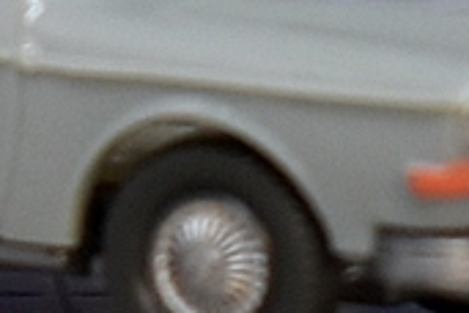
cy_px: -128
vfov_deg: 3.8
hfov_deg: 5.6
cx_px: -27
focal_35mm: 365
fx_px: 4755
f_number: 5.6
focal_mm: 52
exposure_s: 1/60
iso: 400
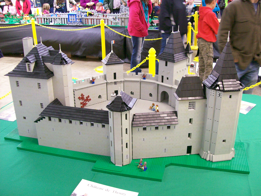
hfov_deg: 51.4
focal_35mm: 36
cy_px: 98
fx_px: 271
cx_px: 130
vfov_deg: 39.7
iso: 200
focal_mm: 6
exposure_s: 1/8
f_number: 2.7
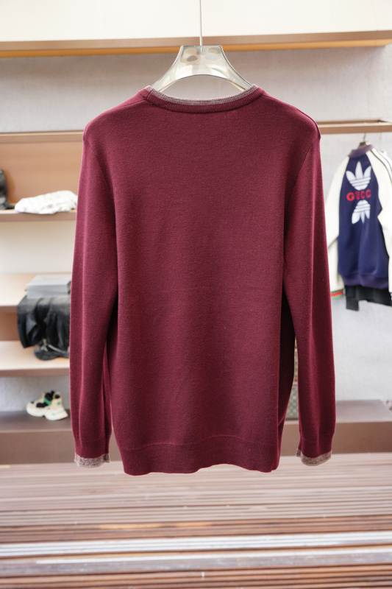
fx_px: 686
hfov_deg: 31.9
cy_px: 294
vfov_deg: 46.4
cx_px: 196
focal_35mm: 42
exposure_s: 1/125
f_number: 4
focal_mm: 28
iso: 320
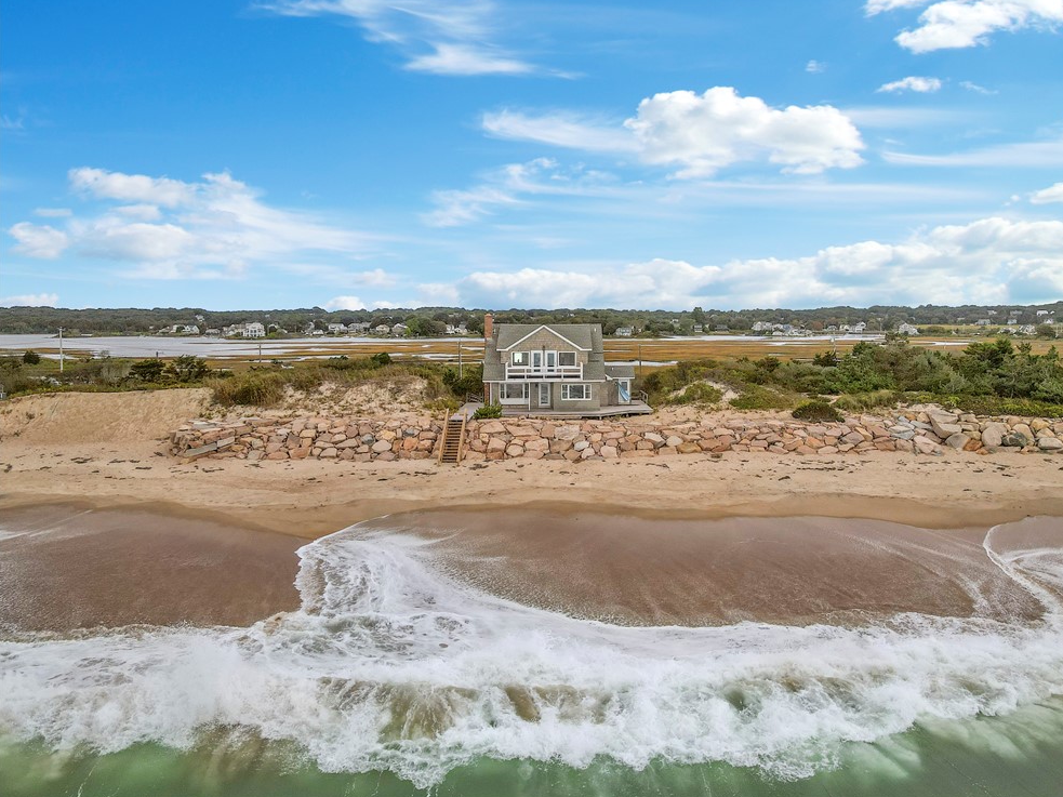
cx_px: 552
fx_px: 768
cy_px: 387
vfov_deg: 54.9
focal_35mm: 25
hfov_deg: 69.4
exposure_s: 1/800
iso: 100
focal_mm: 4.5
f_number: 2.8
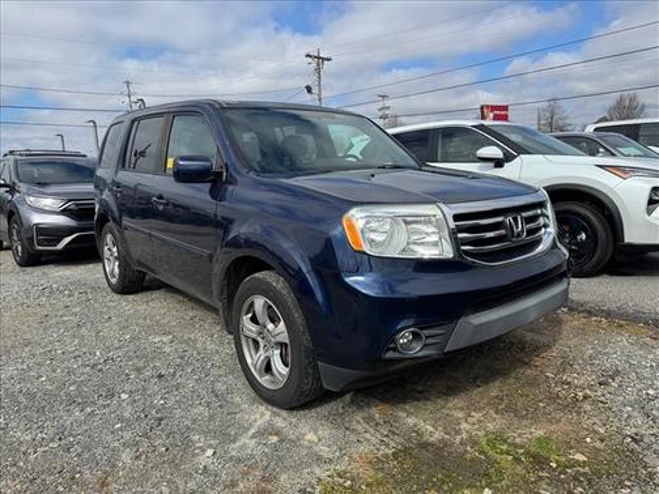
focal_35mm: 24
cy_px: 247
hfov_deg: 71.6
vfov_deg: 56.8
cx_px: 330
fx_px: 457
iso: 80
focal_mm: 6.76
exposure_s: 1/4049
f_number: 1.78
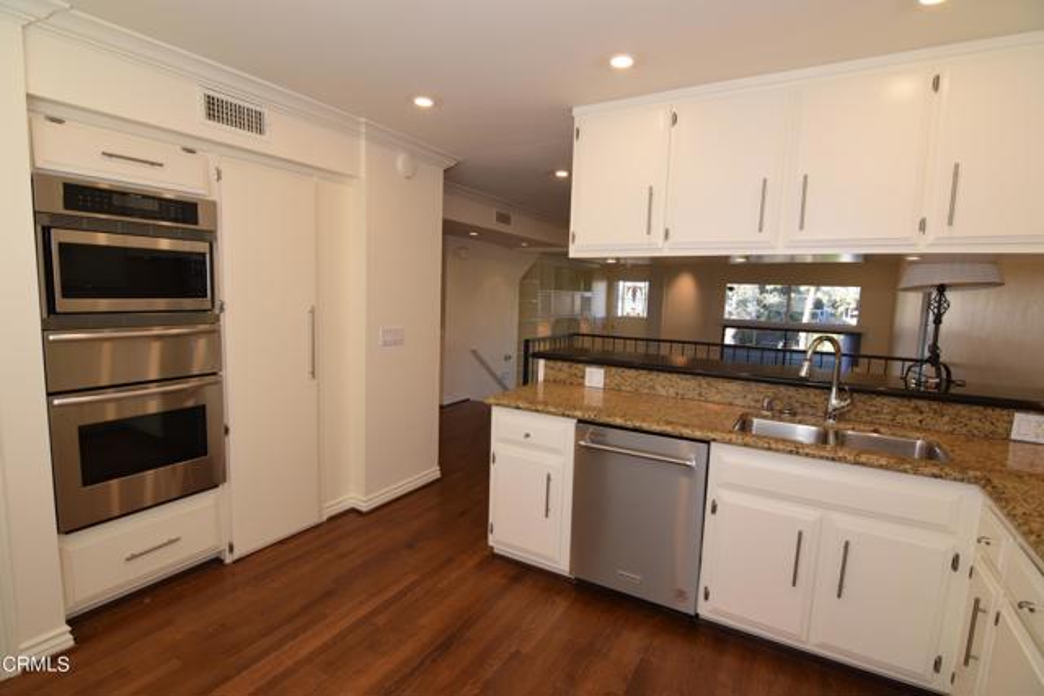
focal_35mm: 16
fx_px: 479
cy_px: 348
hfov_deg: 95.0
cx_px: 522
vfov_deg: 72.1
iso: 450
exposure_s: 1/125
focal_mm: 11
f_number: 5.6
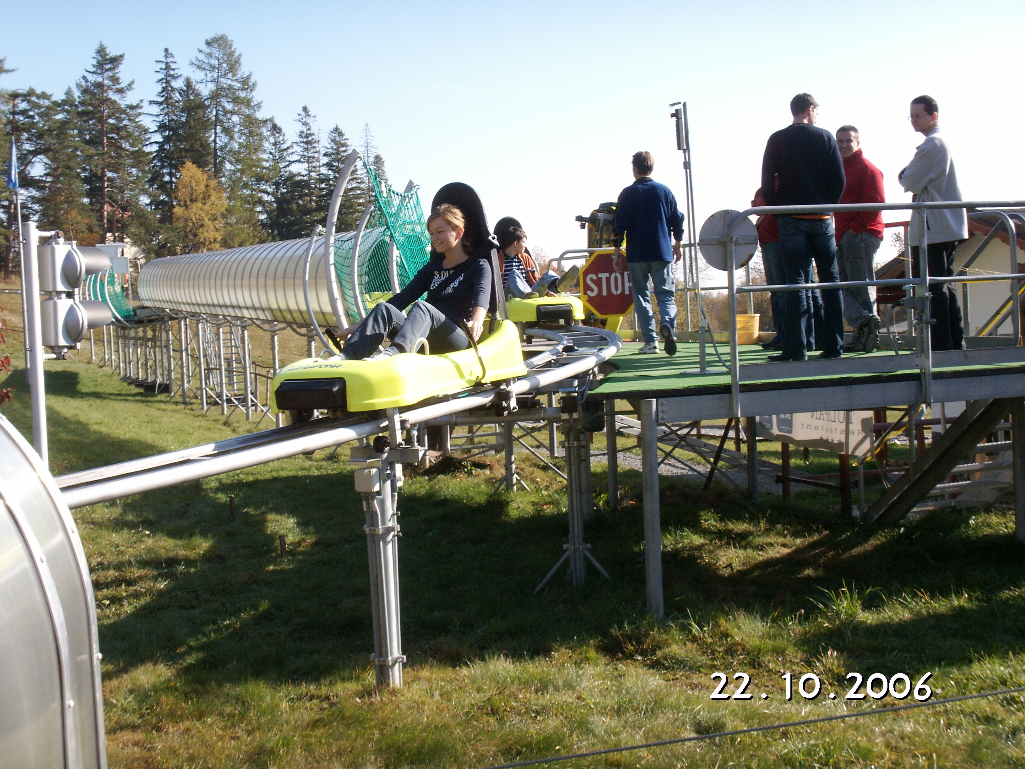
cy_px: 384
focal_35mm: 46
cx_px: 512
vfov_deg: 31.5
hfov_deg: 41.2
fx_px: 1362
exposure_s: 1/160
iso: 50
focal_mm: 9.7
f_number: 7.1
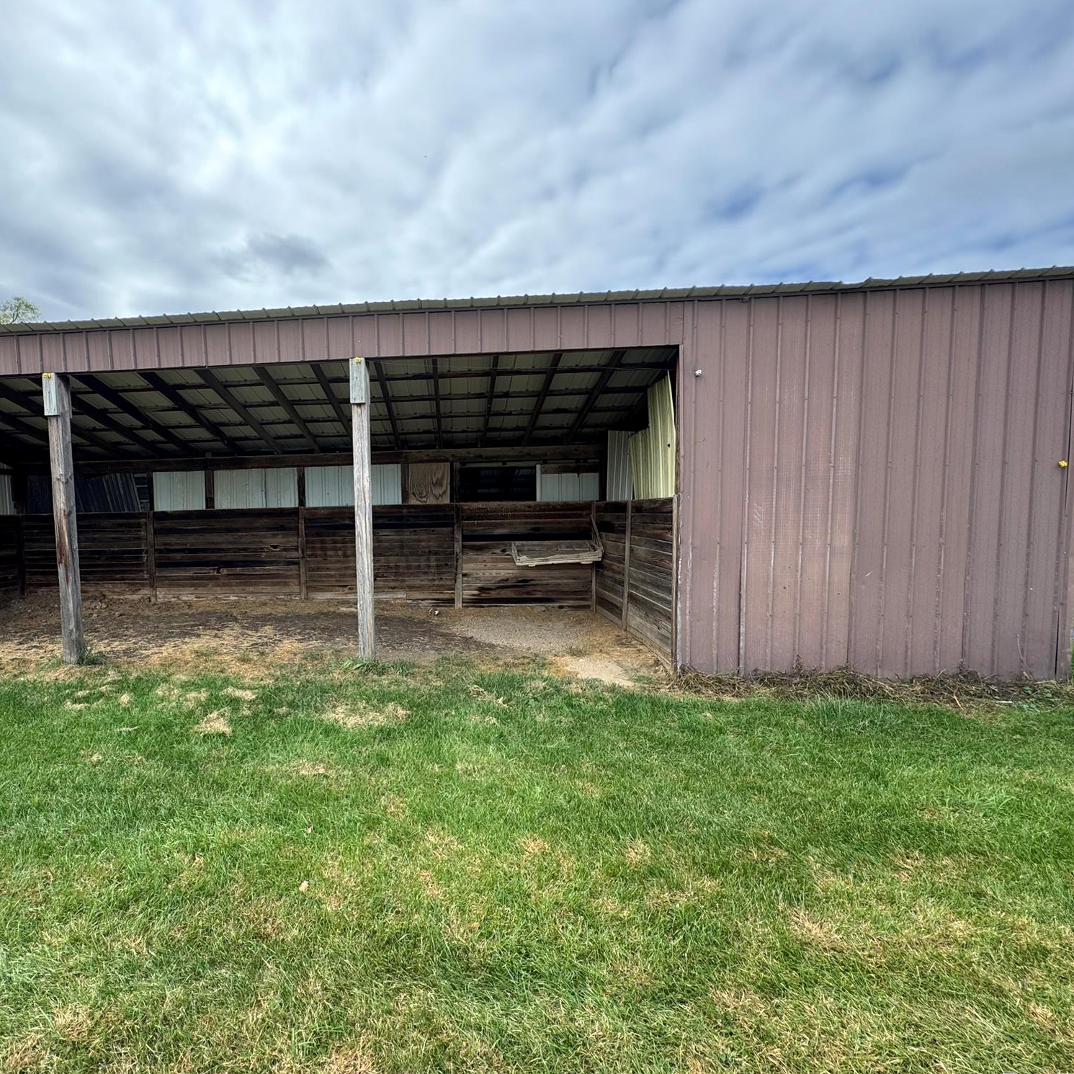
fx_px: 597
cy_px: 552
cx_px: 406
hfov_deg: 82.5
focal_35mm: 17
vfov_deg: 83.9
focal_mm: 2.22
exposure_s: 1/318
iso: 40
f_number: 2.2
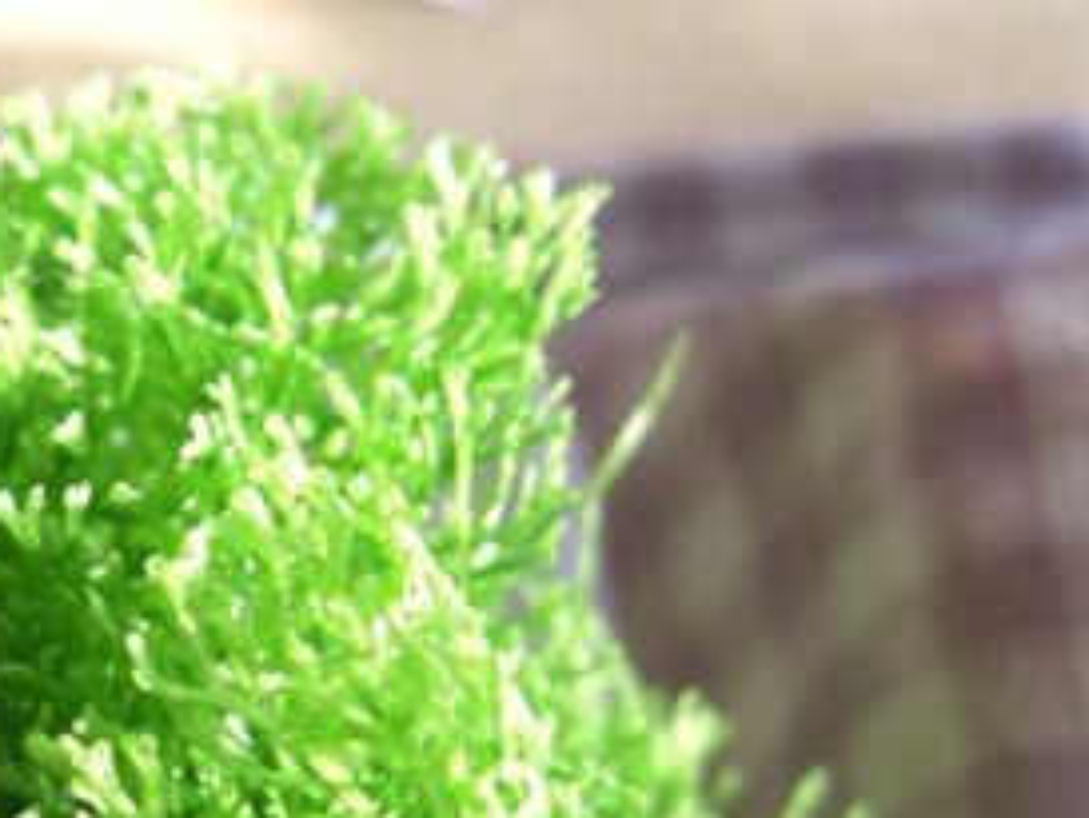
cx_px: 40
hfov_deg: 21.3
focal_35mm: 89
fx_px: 2801
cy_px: 830
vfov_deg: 16.3
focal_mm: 7.9
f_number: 2.8
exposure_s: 1/100
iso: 100
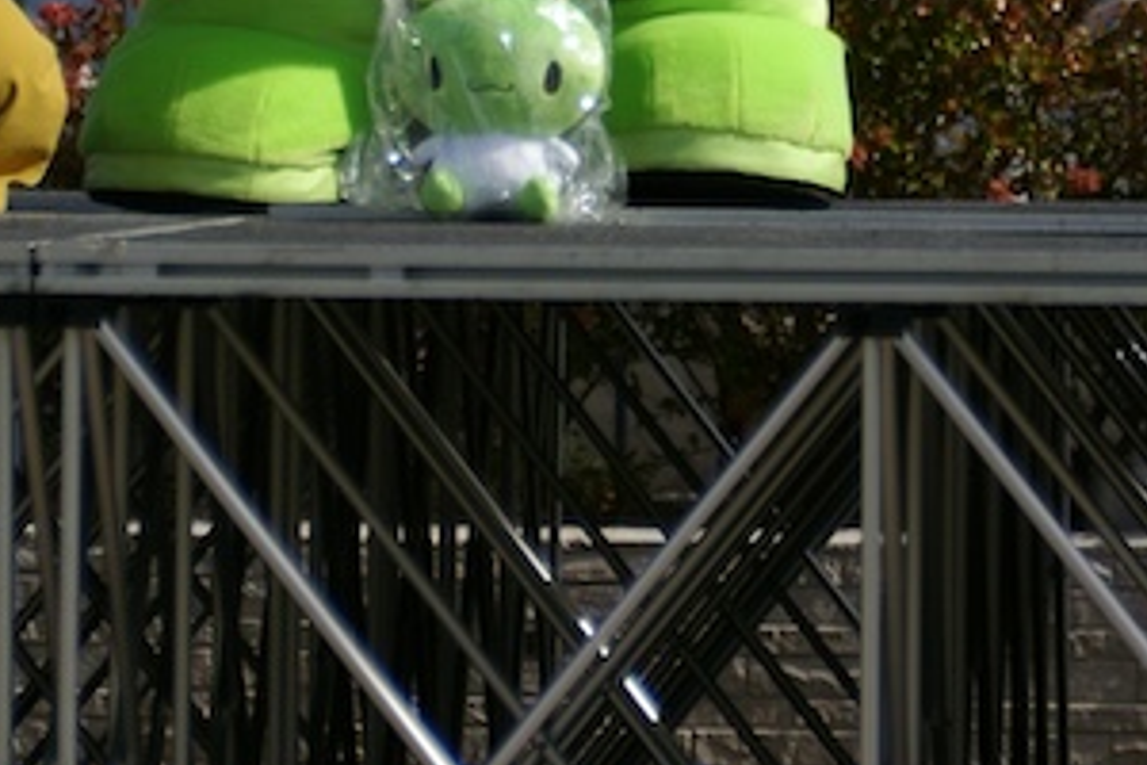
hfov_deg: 8.1
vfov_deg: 5.4
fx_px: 8124
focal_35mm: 255
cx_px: 478
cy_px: 55
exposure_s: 1/3000
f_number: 5.6
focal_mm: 85
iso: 400
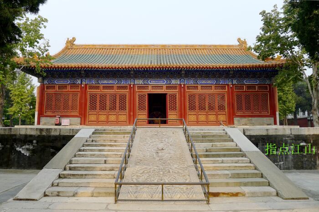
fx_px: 212
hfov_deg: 73.8
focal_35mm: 24
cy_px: 106
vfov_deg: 53.0
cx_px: 160
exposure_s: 1/400
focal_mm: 5.1
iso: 80
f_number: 3.5
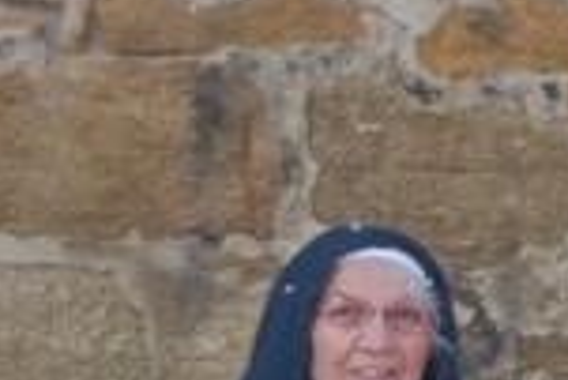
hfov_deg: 6.5
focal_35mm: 311
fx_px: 4911
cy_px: 436
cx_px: 1063
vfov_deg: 4.4
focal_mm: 35
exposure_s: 1/60
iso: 400
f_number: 4.2
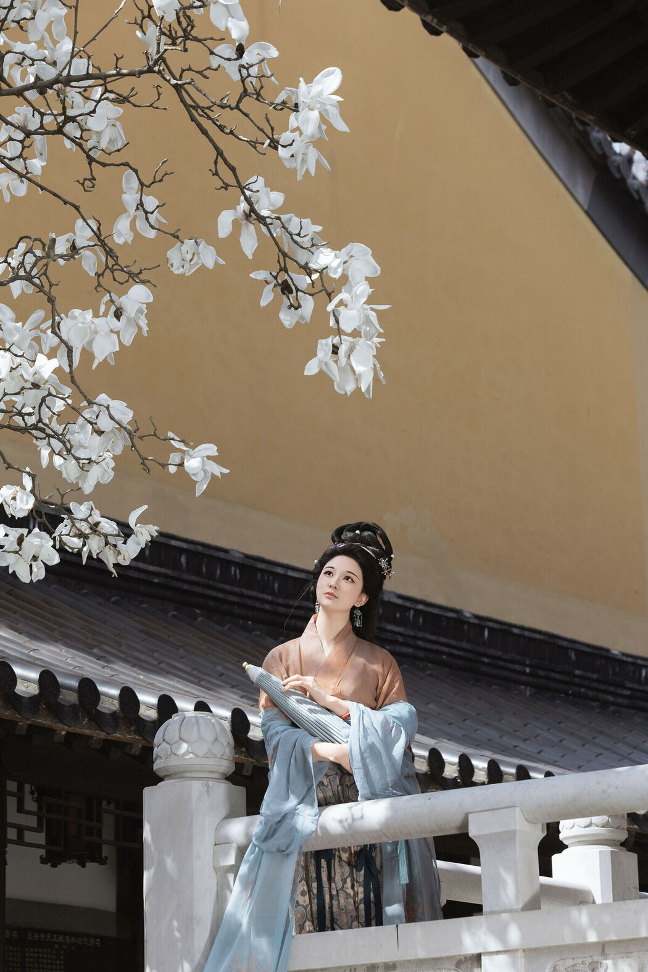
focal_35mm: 115
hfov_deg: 11.9
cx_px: 324
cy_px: 486
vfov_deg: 17.8
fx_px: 3105
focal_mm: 115
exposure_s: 1/200
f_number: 7.1
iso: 100
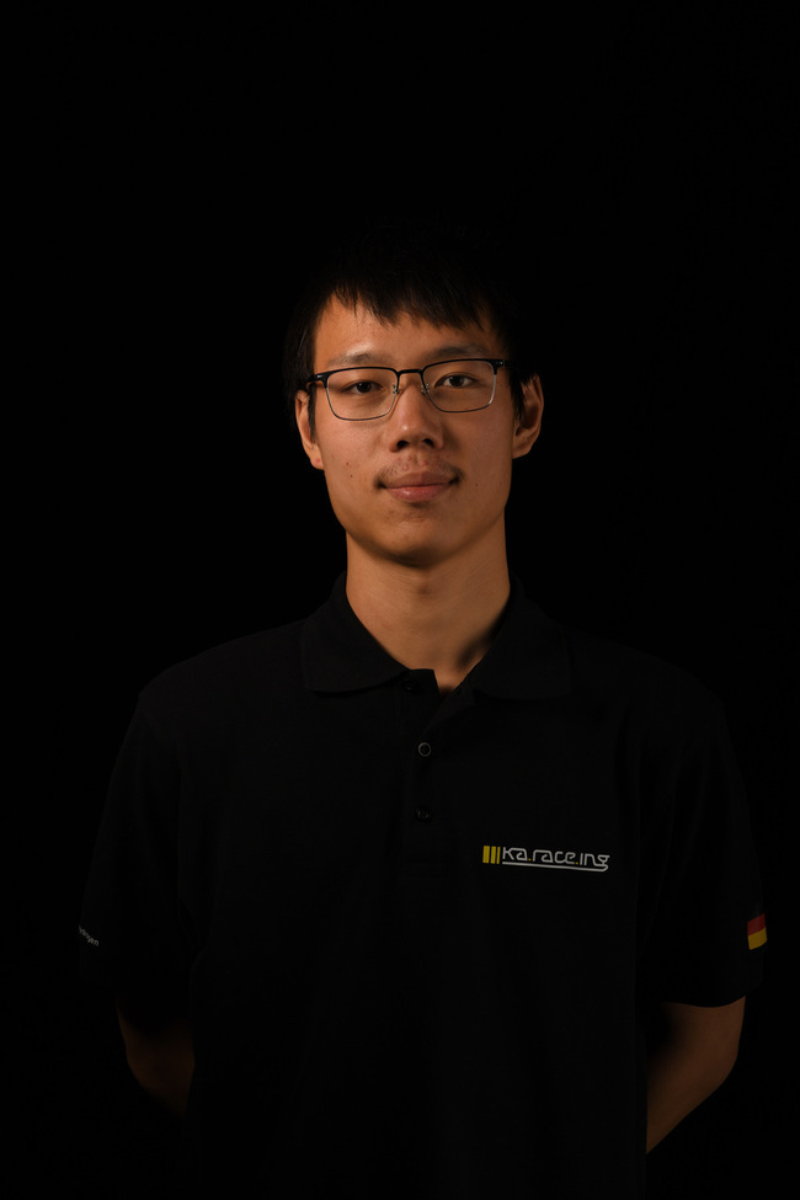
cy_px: 600
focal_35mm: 85
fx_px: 2833
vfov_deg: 23.9
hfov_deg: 16.1
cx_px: 400
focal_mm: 85
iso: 64
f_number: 8
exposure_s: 1/250
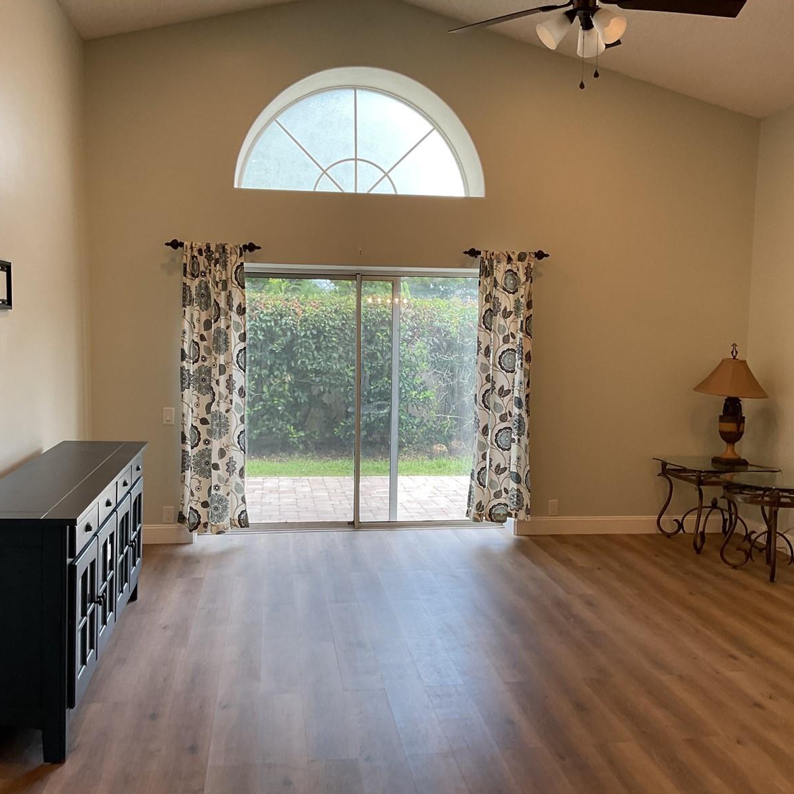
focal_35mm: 35
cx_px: 417
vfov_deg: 47.2
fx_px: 908
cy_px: 402
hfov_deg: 47.2
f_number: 1.8
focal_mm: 3
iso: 50
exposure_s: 1/120
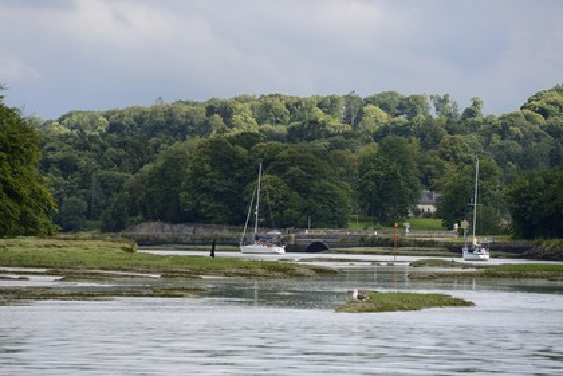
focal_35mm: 200
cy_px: 188
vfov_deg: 6.9
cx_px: 282
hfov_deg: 10.3
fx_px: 3128
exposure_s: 1/1000
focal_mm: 200
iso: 400
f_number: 6.3
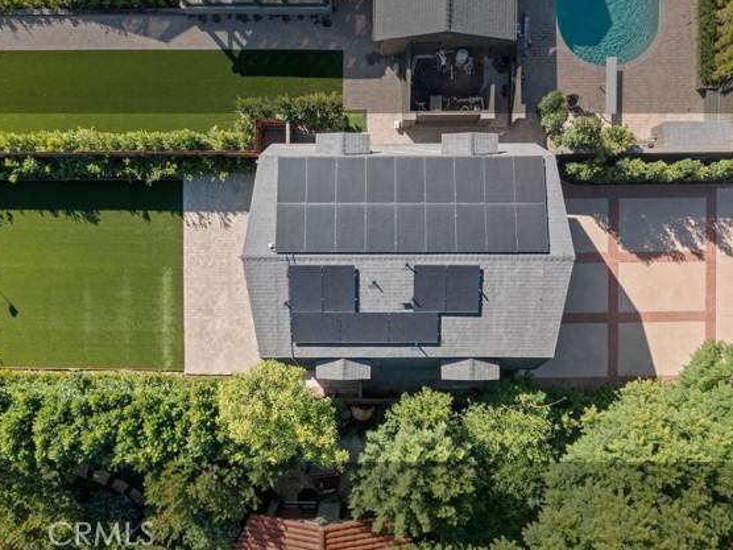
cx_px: 363
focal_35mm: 31
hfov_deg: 58.3
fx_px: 656
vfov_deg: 45.4
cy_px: 272
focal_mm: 10.26
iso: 100
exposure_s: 1/50
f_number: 4.5
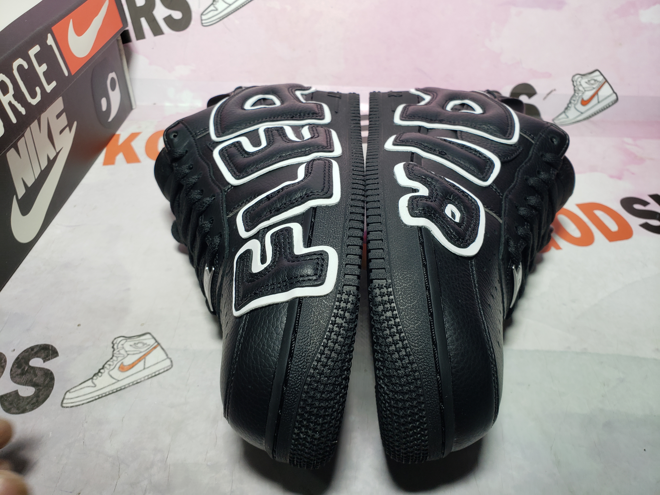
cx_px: 330
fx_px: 496
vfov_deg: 53.1
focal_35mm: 26
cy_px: 248
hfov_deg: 67.3
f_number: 2.4
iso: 50
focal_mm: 4.3
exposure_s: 1/138
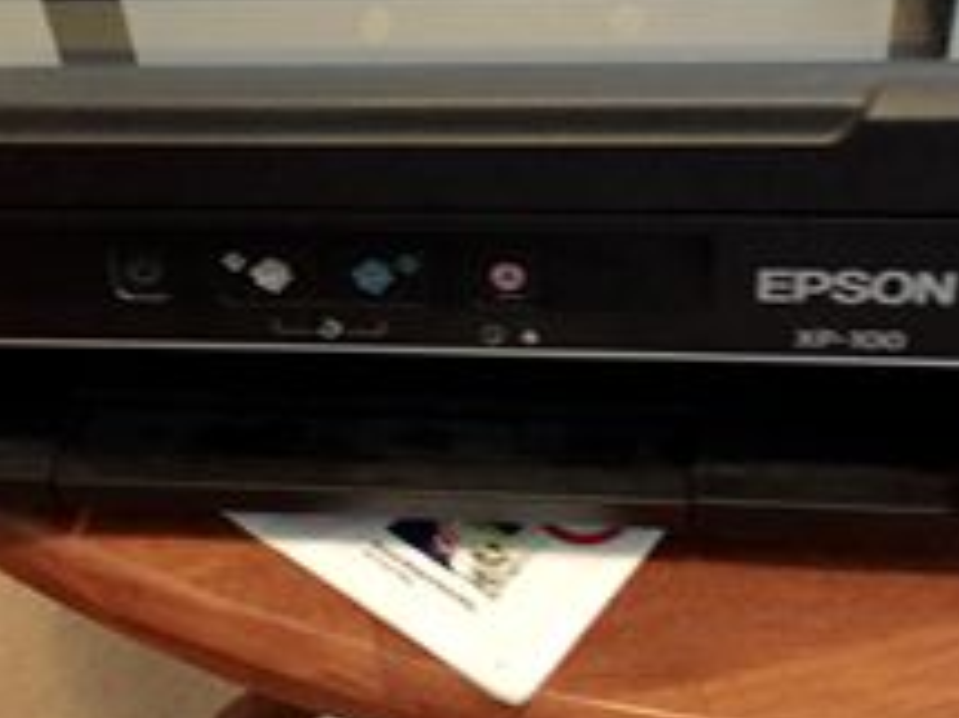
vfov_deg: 26.6
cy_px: 161
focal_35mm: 54
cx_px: 424
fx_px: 1495
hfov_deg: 35.5
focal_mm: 4.15
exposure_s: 1/15
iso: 640
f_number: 2.2
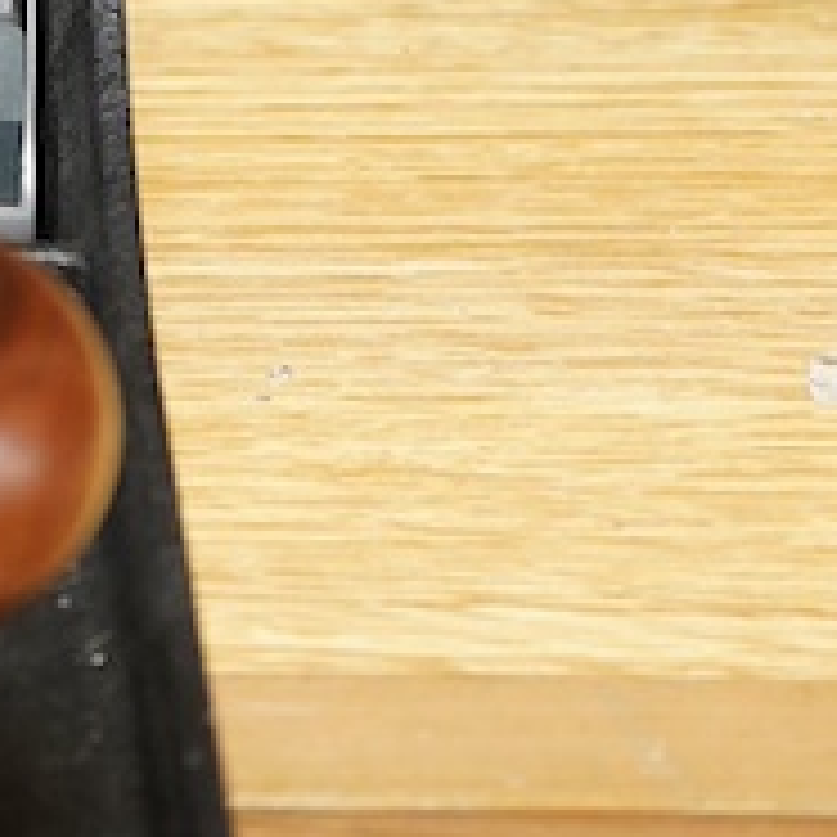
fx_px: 5061
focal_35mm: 185
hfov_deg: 9.3
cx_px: -284
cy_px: -81
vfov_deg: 9.4
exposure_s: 1/125
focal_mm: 30
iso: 1250
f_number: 3.5
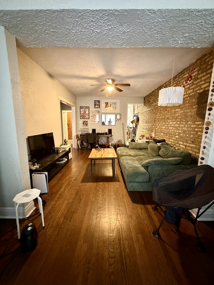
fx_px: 115
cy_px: 142
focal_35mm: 14
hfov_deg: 85.7
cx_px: 107
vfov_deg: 102.1
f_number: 2.2
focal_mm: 2.22
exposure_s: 1/40
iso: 1250
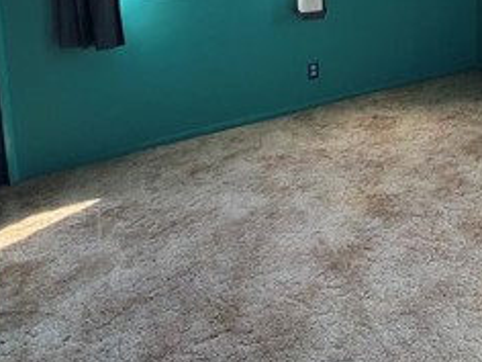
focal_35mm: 38
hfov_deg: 42.9
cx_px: 470
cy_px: -43
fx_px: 529
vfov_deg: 32.8
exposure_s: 1/121
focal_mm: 2.22
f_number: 2.2
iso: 160
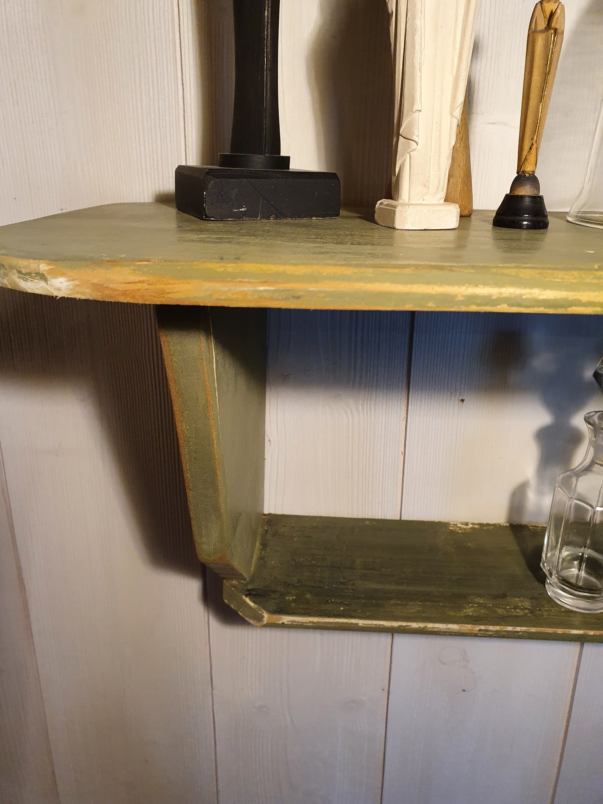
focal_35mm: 26
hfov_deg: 53.1
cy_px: 402
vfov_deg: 67.3
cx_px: 302
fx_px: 604
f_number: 2.4
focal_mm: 4.32
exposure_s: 1/50
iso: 250
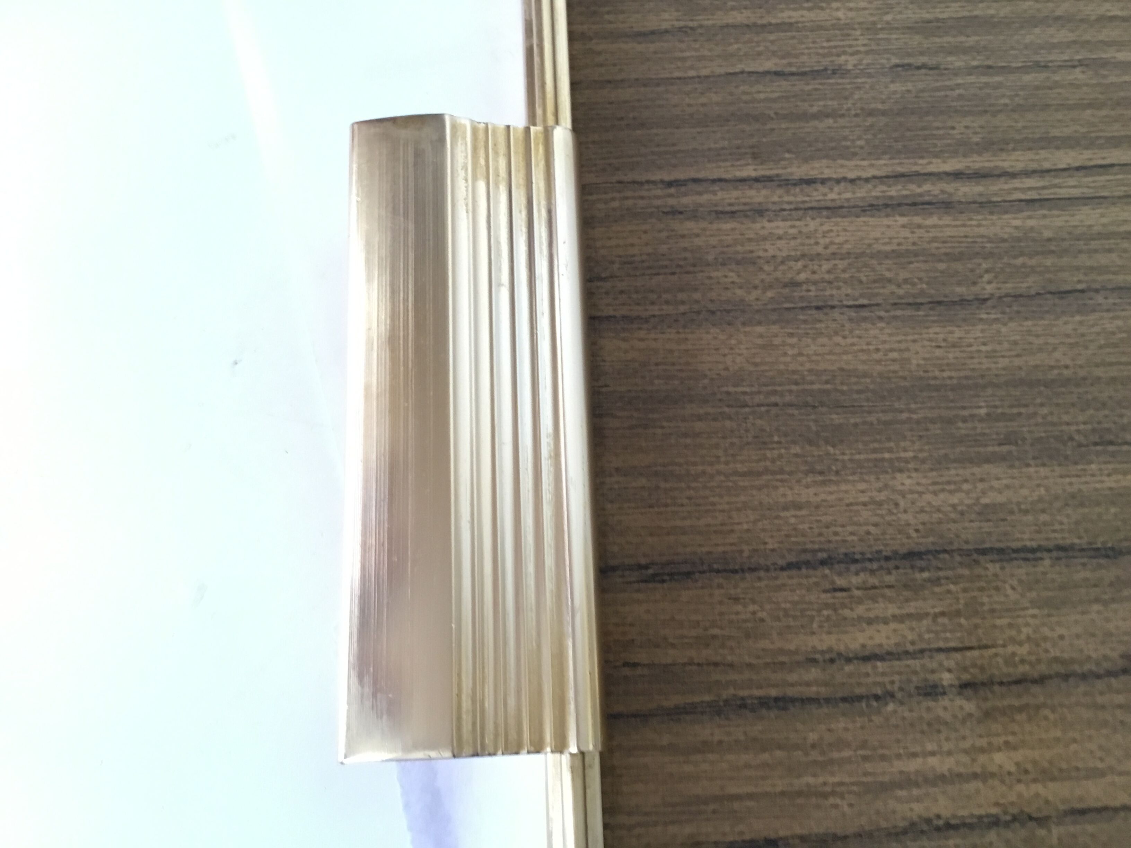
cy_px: 424
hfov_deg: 58.4
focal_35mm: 31
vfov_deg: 45.4
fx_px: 1013
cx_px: 566
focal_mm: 3.3
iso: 160
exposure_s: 1/33
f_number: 2.4
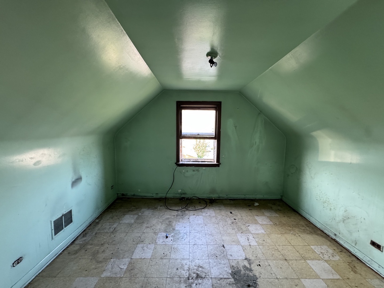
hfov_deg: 102.1
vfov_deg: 85.7
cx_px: 192
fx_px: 155
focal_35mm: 14
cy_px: 144
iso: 320
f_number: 2.2
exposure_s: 1/83
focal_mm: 2.22
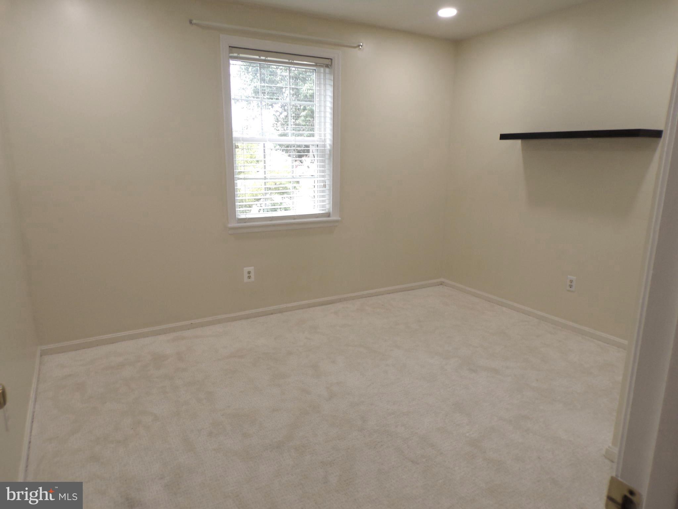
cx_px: 339
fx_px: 470
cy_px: 254
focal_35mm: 24
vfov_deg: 56.8
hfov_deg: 71.6
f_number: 3
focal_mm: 4.3
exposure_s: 1/50
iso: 100
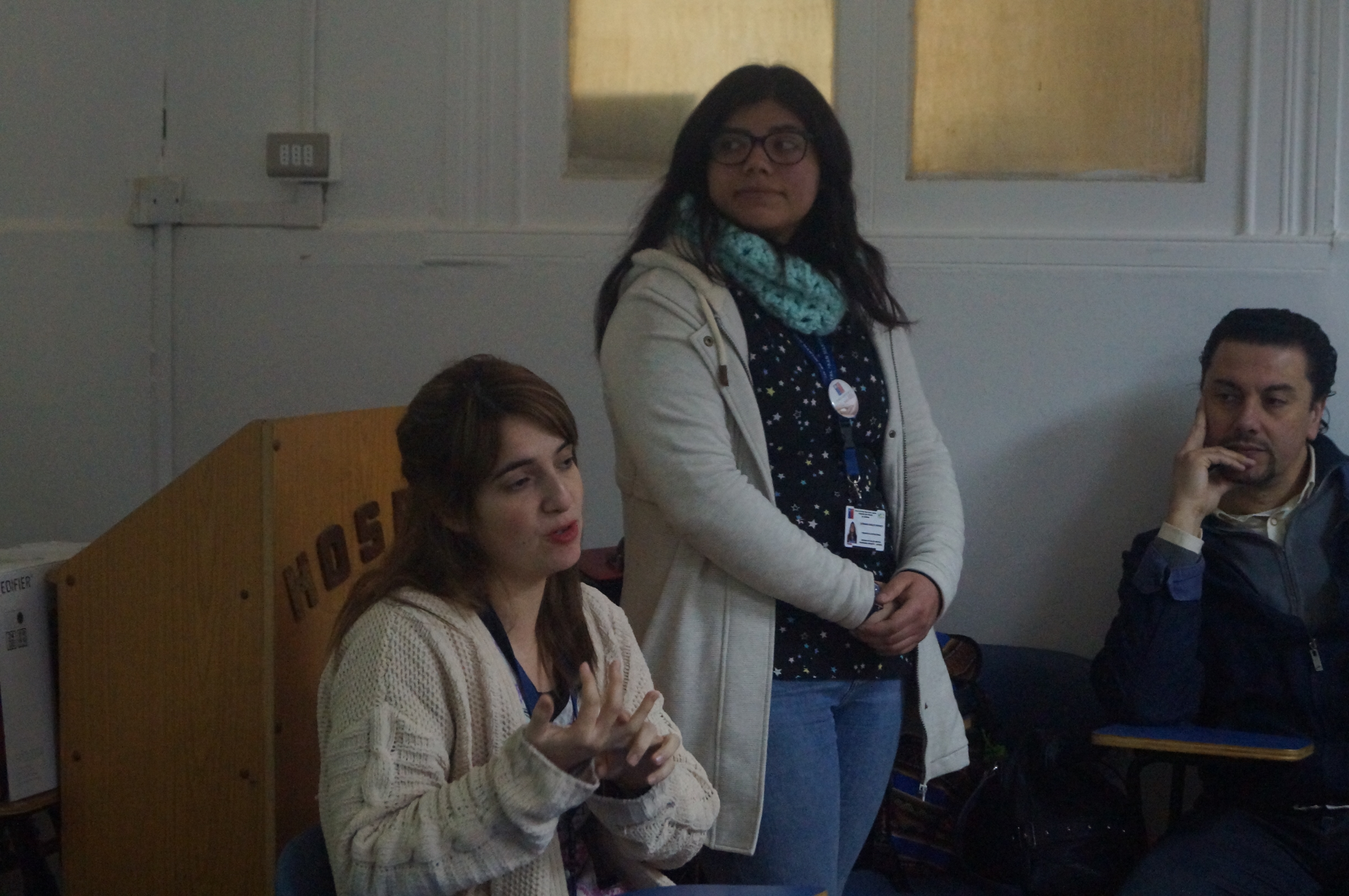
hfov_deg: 27.0
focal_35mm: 75
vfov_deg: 18.1
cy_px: 448
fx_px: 2807
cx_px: 674
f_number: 5.6
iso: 3200
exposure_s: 1/60
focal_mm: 50
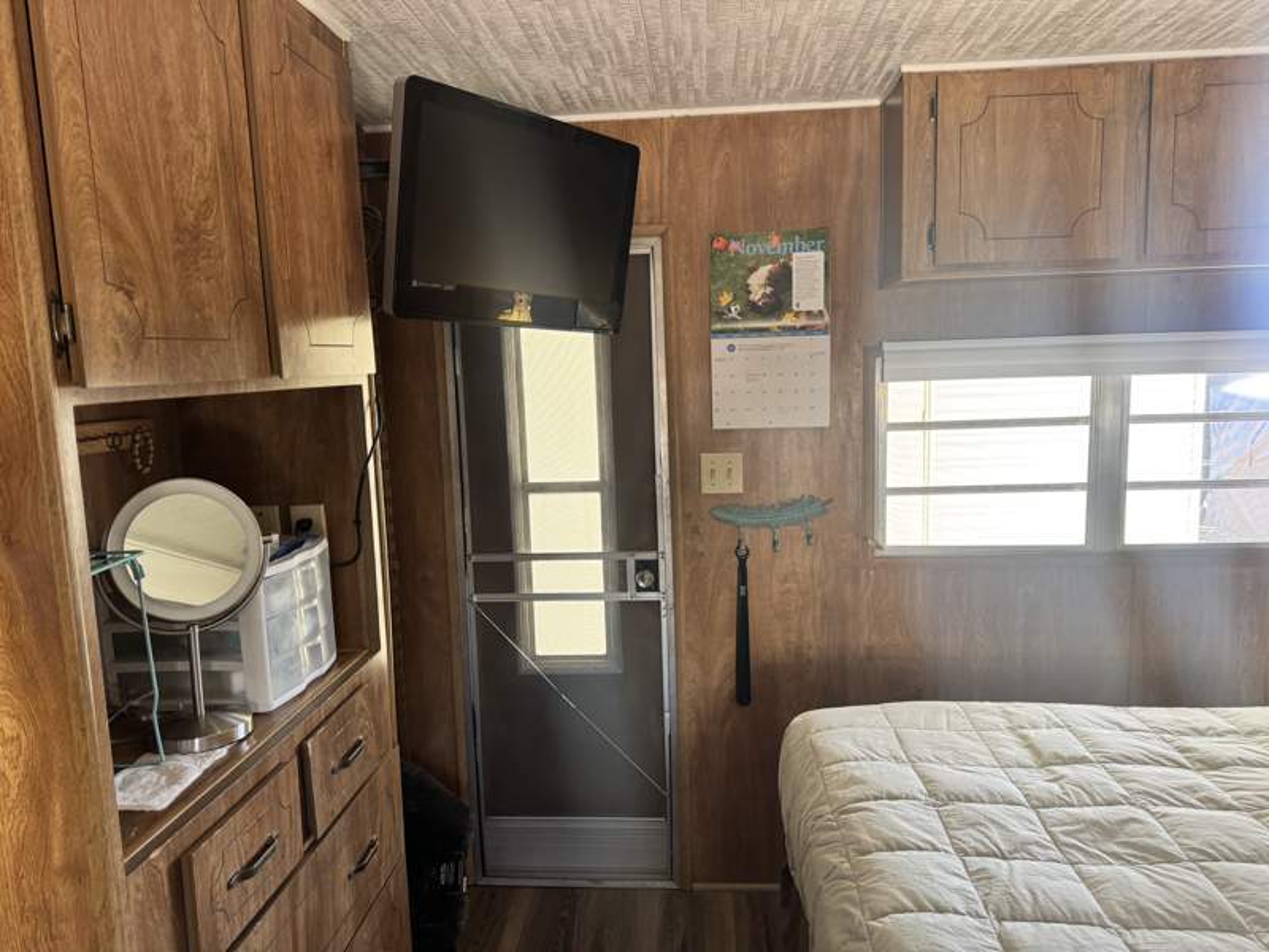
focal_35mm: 24
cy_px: 476
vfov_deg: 56.8
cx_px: 634
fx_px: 880
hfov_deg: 71.6
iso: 250
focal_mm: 6.76
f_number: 1.78
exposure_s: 1/60
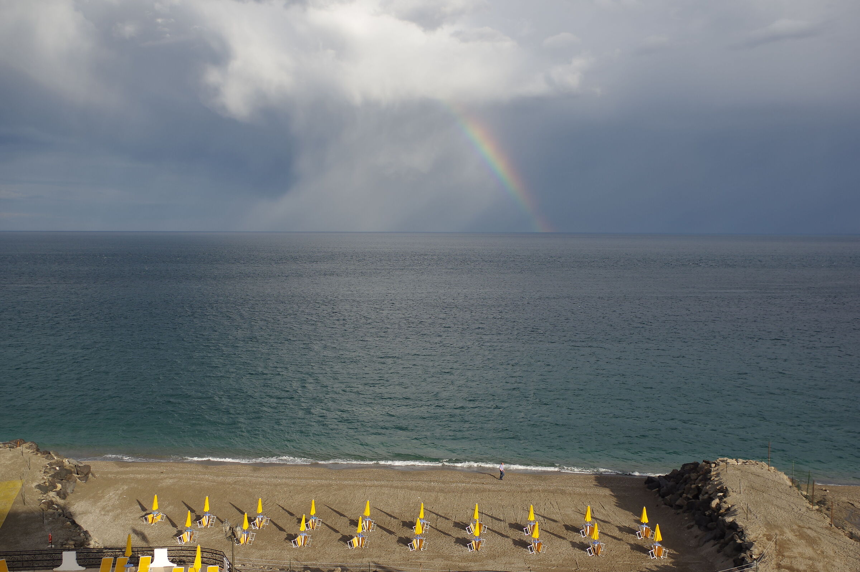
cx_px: 430
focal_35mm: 34
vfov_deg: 38.8
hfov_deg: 55.8
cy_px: 286
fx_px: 812
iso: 100
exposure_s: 1/320
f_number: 7.1
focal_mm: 23.13
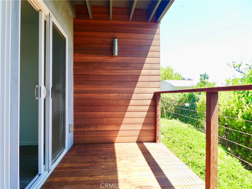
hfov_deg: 71.6
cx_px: 126
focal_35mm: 24
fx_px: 175
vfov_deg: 56.8
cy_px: 94
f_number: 3.3
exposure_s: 1/250
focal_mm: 4.3
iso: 80
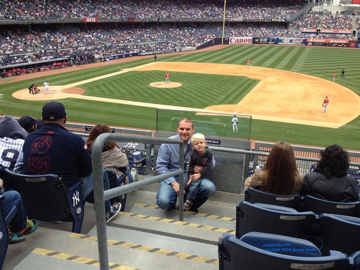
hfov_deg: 52.6
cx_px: 180
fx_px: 364
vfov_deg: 40.7
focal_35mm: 35
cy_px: 135
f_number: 2.4
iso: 50
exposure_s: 1/415
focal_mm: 4.28
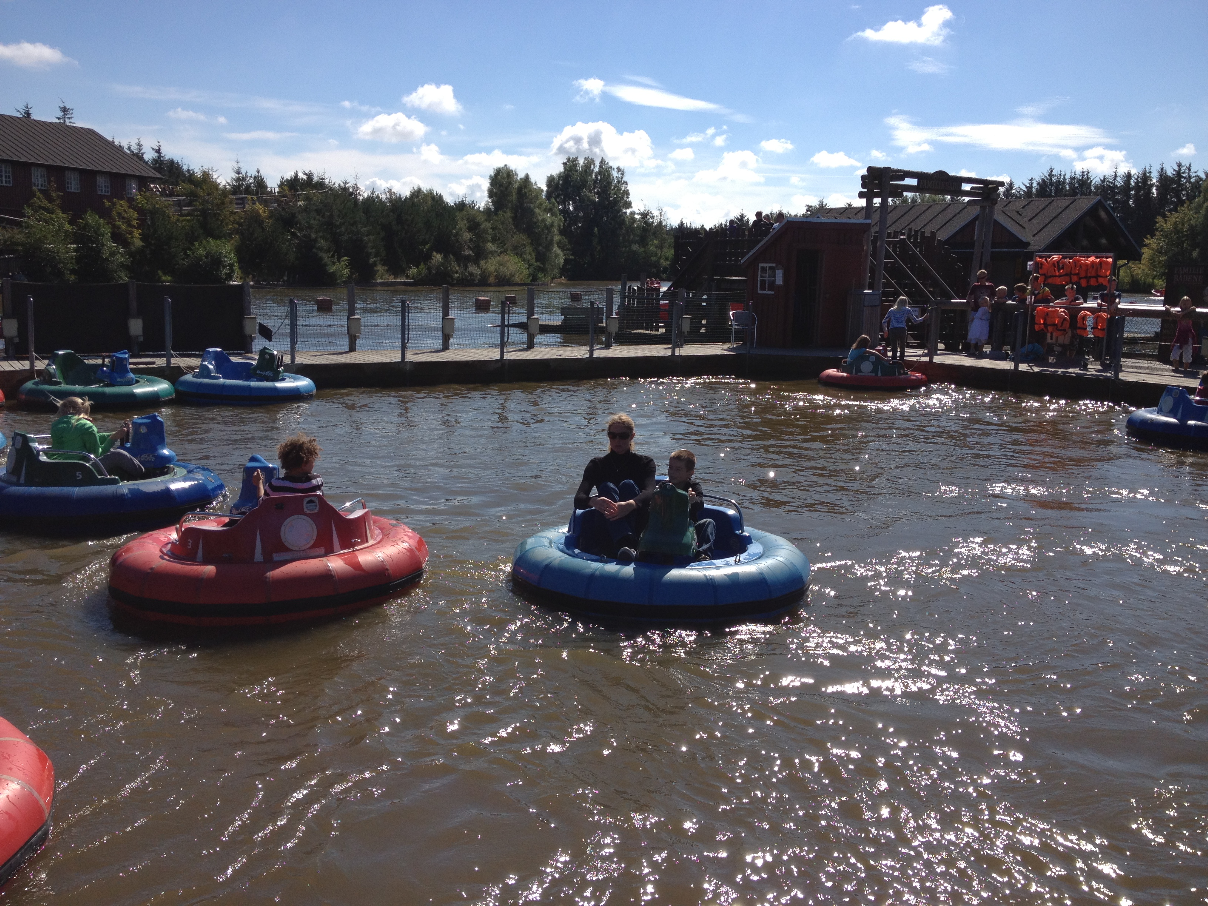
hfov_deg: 52.6
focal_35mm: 35
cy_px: 453
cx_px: 604
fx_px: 1221
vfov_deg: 40.7
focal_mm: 4.28
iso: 64
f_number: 2.4
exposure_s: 1/2632
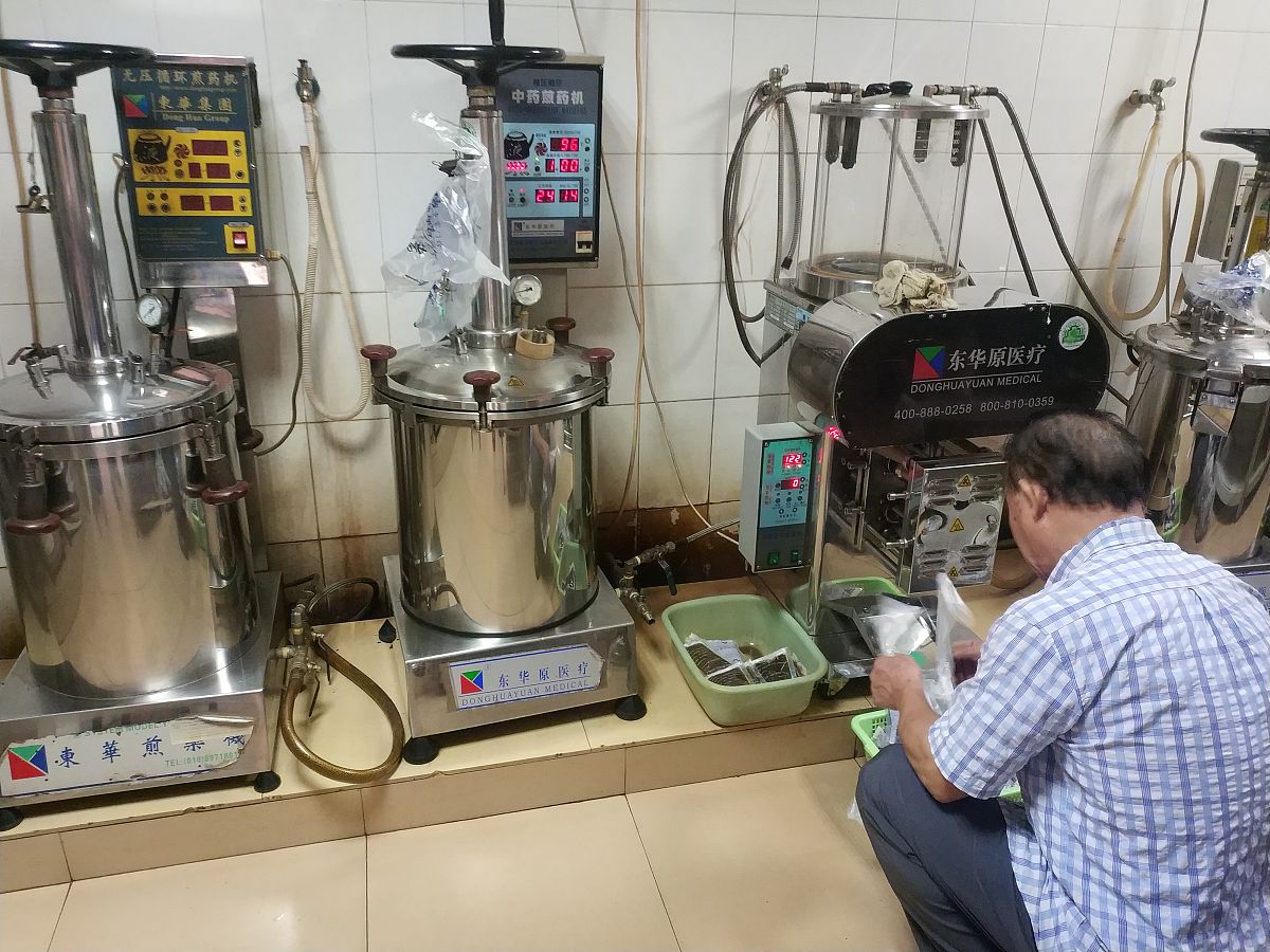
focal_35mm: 32
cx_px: 635
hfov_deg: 56.8
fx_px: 1174
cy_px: 476
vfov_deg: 44.2
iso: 637
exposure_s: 1/17
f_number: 2
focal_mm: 4.5
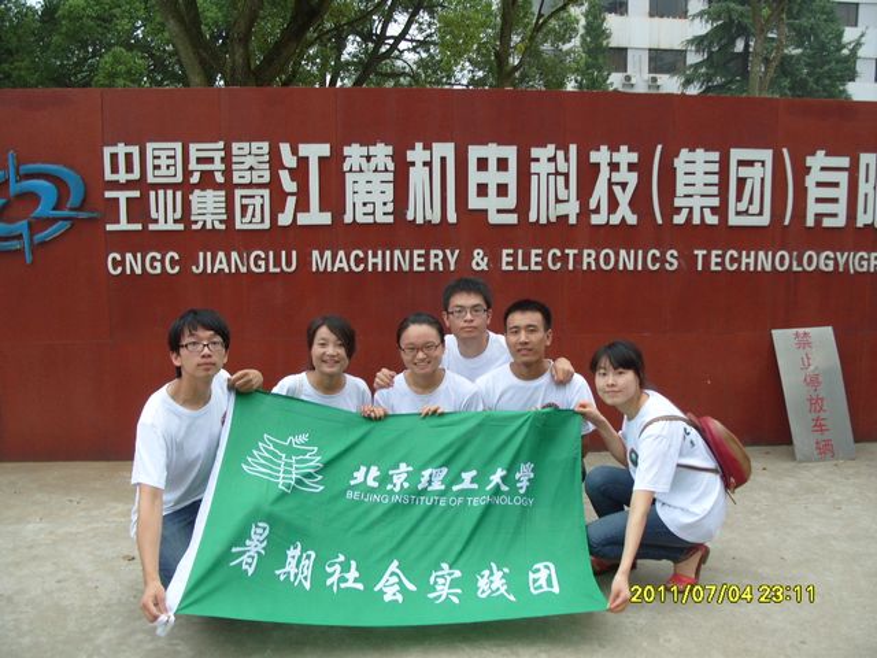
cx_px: 438
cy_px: 329
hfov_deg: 52.6
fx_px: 887
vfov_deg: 40.7
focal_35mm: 35
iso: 80
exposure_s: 1/90
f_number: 3.1
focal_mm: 7.8
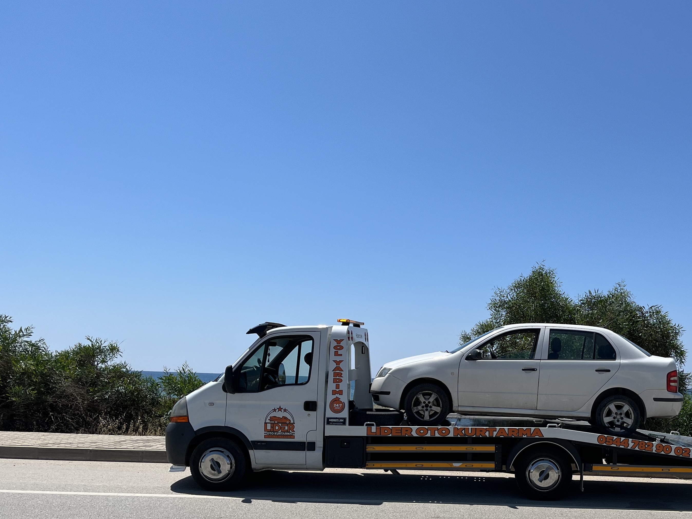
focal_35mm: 39
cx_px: 494
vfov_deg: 36.3
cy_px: 360
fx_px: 780
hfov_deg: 46.6
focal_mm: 5.1
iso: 50
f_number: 1.6
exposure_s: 1/5556
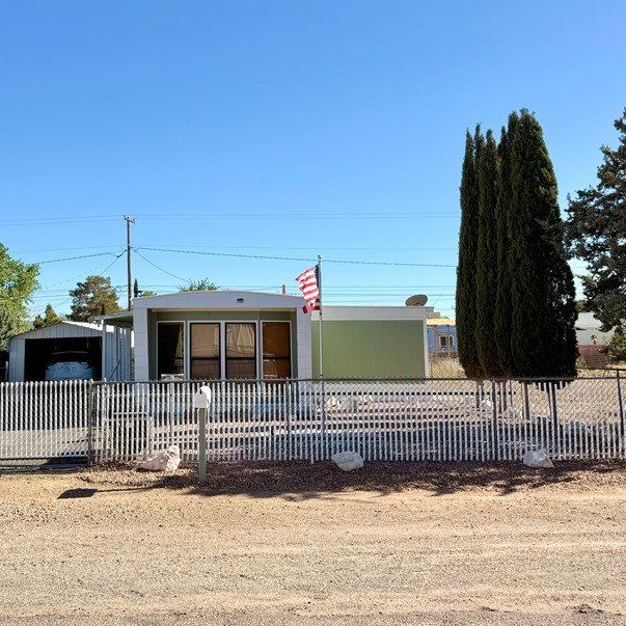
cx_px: 211
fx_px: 737
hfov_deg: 45.4
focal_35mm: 36
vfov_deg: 45.8
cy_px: 252
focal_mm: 6.76
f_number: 1.78
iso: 80
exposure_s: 1/3279
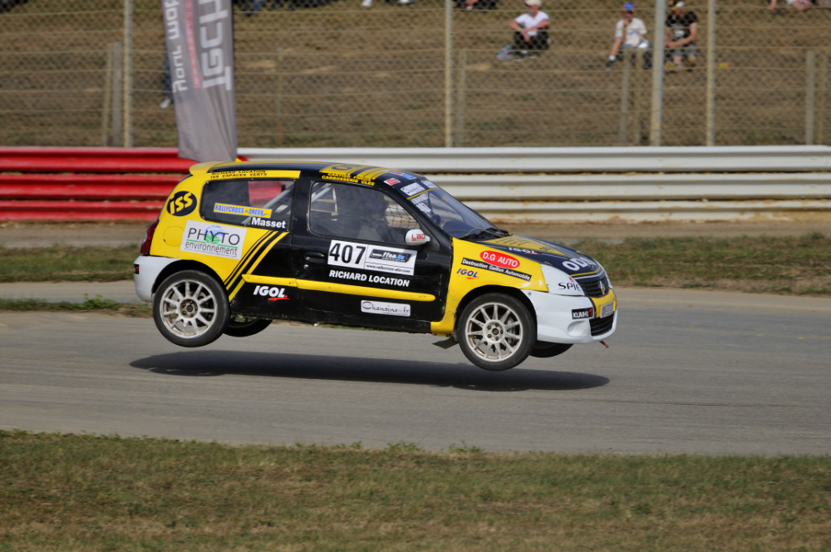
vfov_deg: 3.0
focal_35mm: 450
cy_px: 276
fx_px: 10374
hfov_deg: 4.6
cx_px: 416
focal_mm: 300
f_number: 5.6
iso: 200
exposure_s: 1/1000
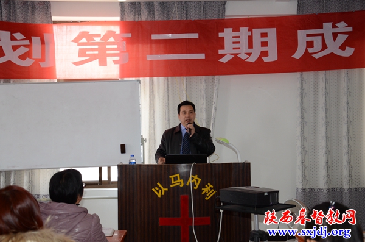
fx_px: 607
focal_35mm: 60
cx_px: 182
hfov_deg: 33.5
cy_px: 121
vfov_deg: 22.5
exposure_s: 1/250
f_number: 5
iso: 1000
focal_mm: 40
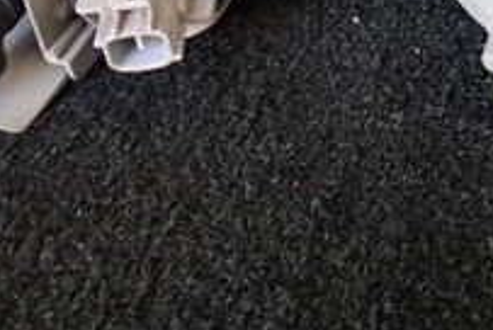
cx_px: 549
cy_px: -165
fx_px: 1262
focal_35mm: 92
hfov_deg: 21.0
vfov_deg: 14.0
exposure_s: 1/50
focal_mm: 5.4
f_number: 2.3
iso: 200
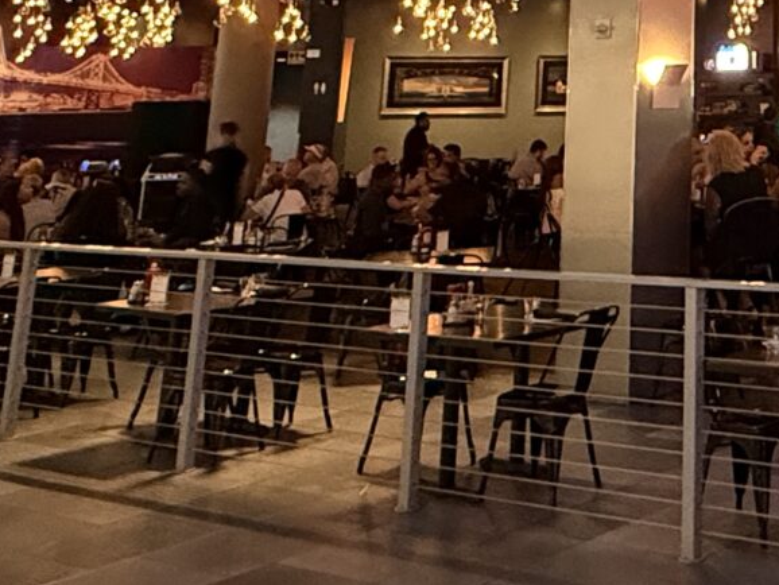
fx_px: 1396
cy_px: -315
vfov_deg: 20.1
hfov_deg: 28.2
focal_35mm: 62
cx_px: 875
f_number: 2.2
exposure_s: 1/60
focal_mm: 2.22
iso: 1000
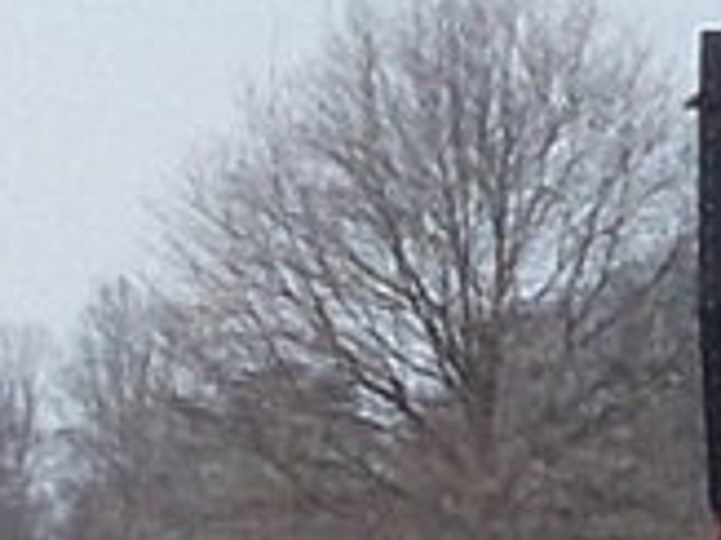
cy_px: 558
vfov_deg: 5.9
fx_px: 5203
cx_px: 1004
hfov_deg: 7.8
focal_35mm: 250
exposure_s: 1/125
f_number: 9.2
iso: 80
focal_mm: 6
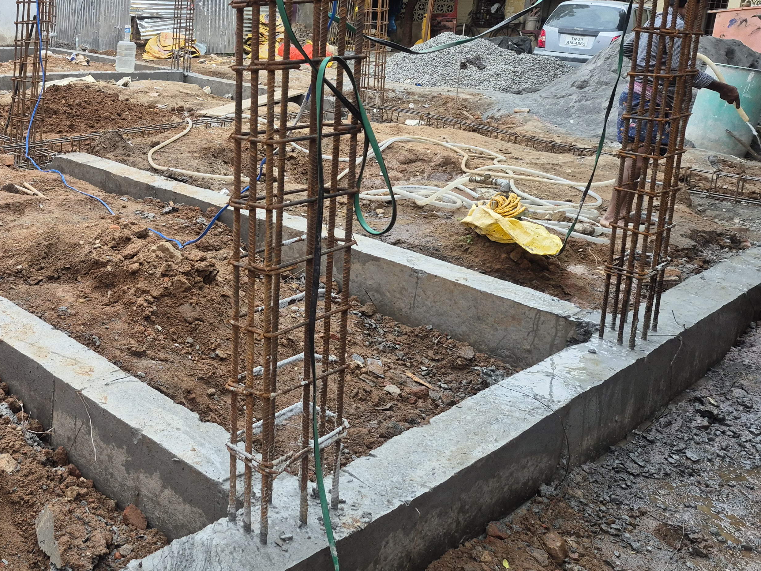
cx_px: 153
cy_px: 173
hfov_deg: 47.4
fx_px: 813
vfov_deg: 38.1
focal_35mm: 37
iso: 125
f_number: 1.8
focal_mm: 5.4
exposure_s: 1/180
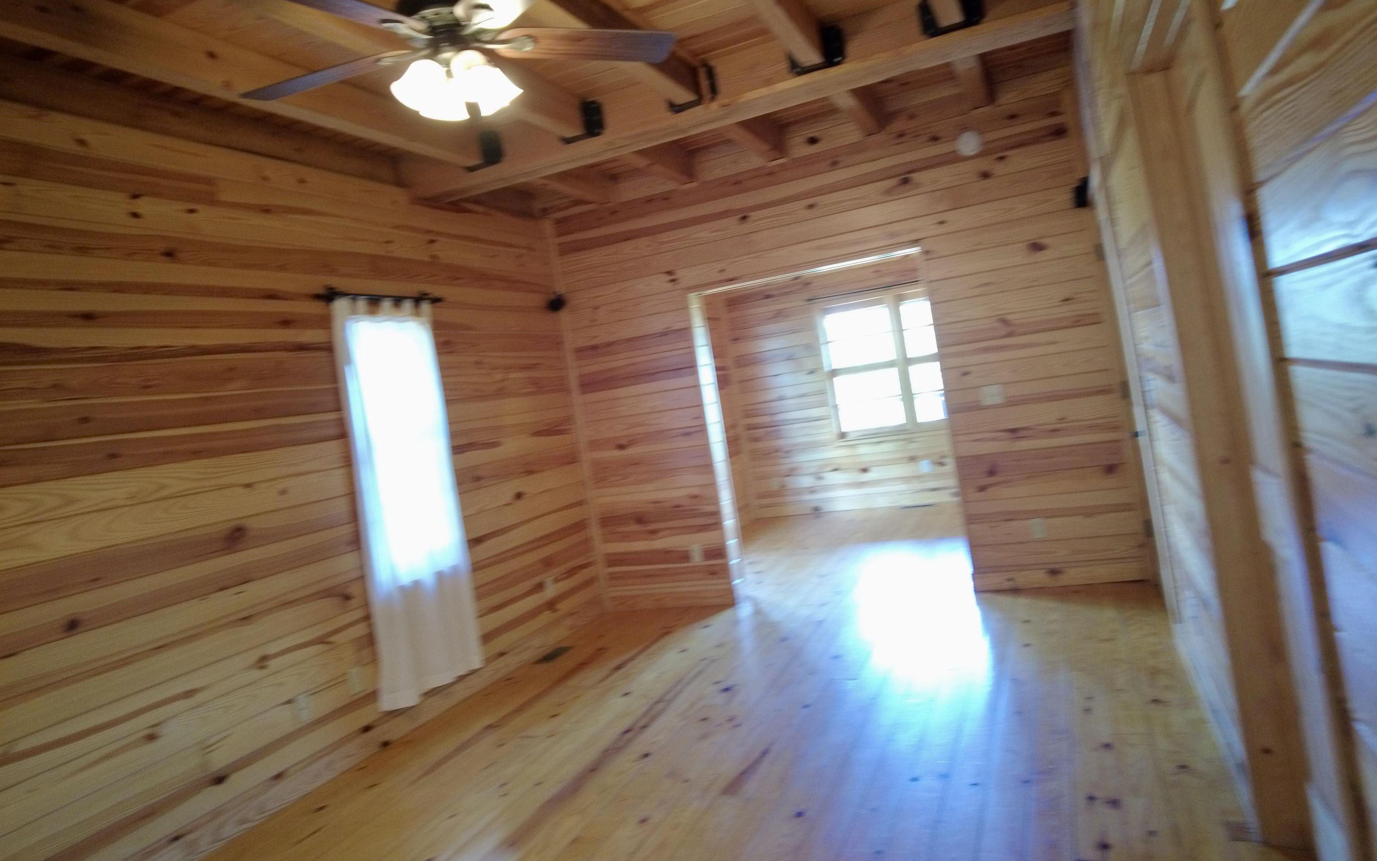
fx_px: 826
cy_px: 366
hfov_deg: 79.6
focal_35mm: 22
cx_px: 714
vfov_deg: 54.8
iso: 400
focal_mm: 4.4
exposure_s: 1/10
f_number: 1.8
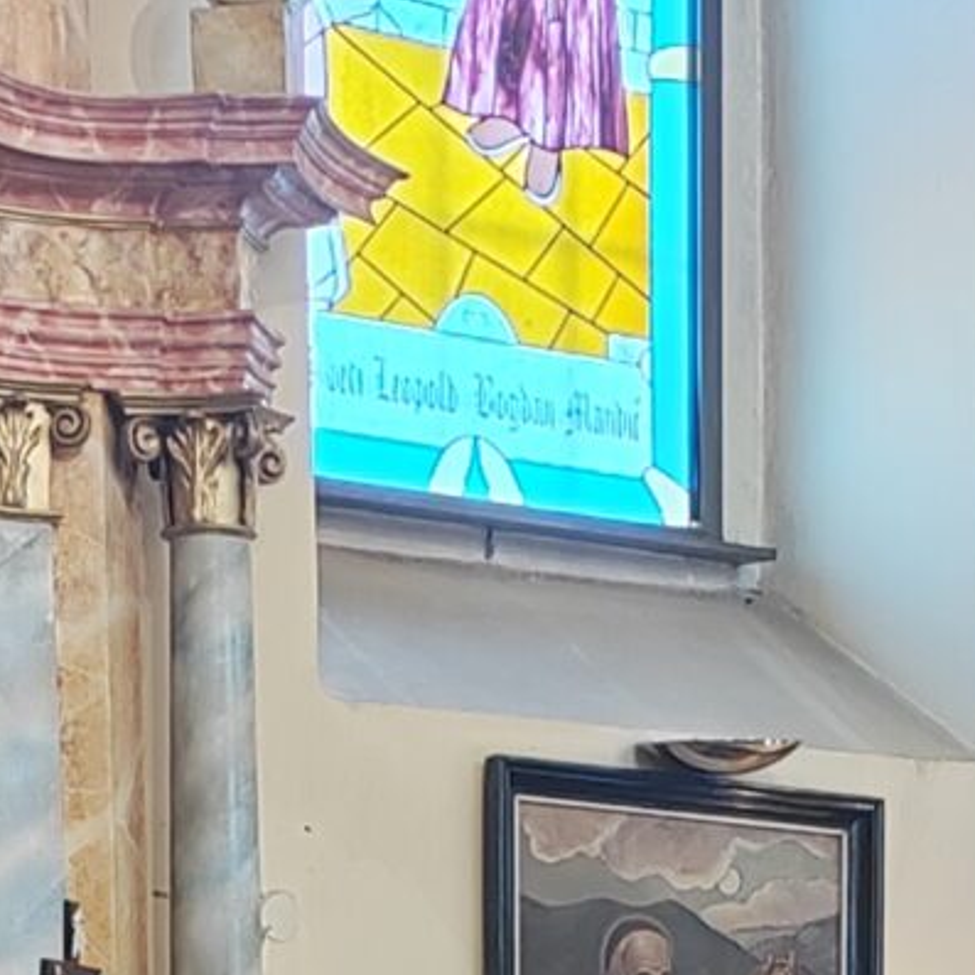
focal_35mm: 154
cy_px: 2196
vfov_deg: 10.1
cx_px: 619
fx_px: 4907
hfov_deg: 11.3
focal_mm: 5.52
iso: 400
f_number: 1.9
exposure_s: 1/50
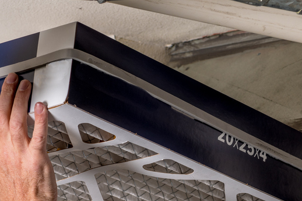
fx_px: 1727
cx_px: 278
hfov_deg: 9.9
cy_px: 138
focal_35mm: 206
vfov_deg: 6.7
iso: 100
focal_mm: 85
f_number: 8
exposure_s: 1/15
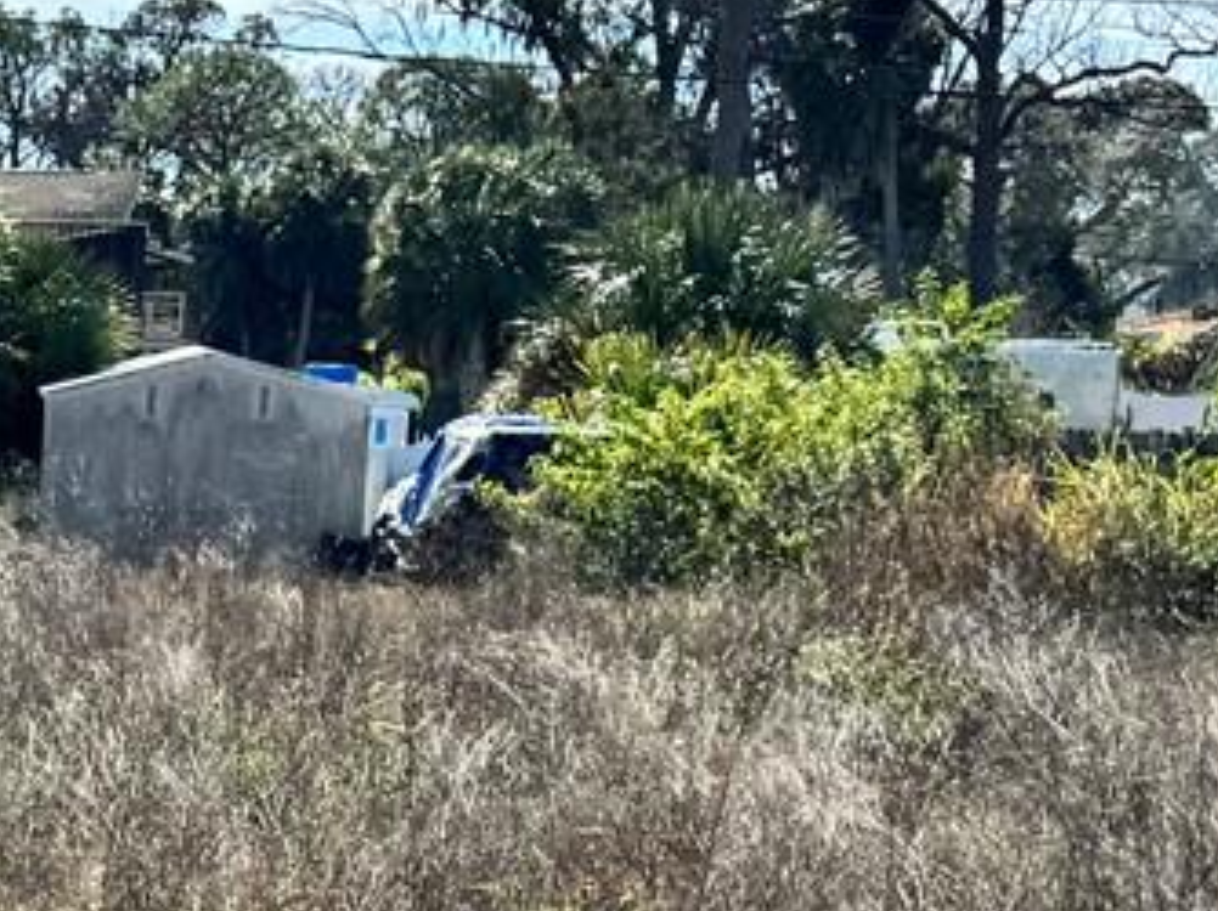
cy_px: 1294
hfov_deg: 16.3
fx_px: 4043
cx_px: -299
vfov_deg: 12.3
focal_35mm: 115
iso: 80
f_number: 1.78
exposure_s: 1/3247
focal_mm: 6.76
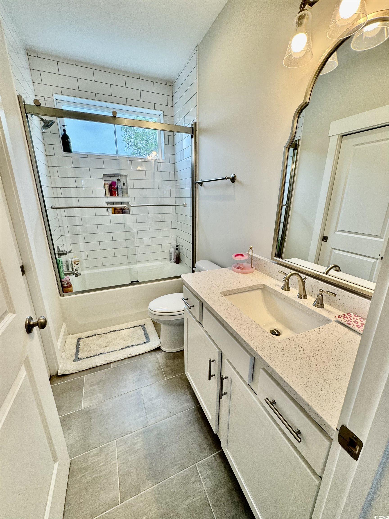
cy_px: 260
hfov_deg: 85.7
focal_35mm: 14
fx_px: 210
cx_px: 194
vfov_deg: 102.1
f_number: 2.2
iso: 80
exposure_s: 1/120
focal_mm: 2.22
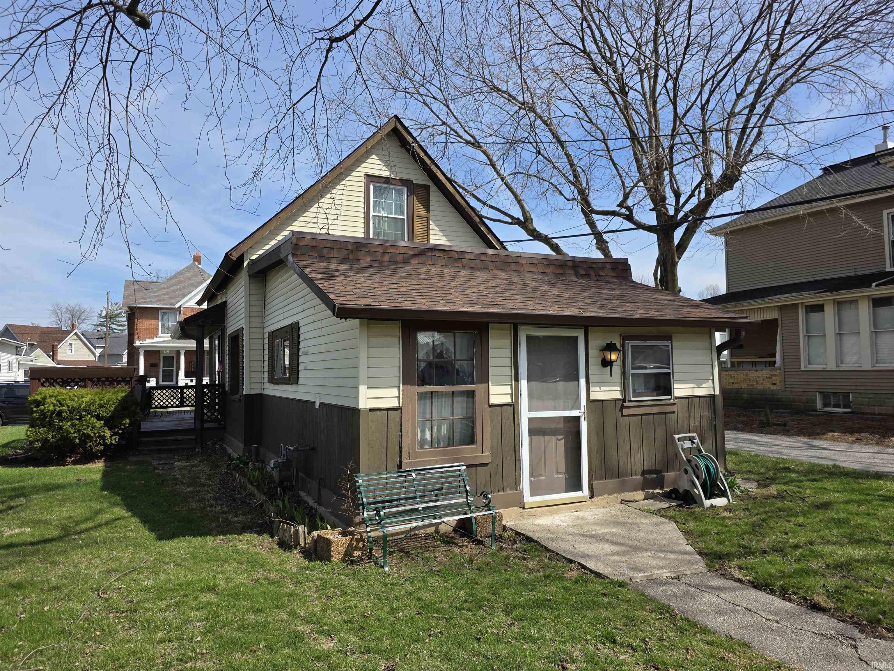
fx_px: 594
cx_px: 447
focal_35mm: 23
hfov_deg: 73.9
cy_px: 336
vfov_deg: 58.9
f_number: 1.7
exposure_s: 1/5447
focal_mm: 6.3
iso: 80
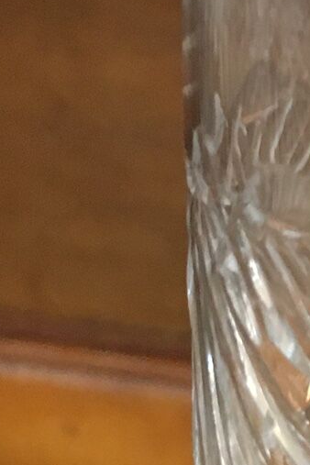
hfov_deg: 10.5
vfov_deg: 17.0
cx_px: 605
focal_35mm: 120
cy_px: 354
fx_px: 1550
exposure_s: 1/25
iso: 200
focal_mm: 4.15
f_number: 2.2
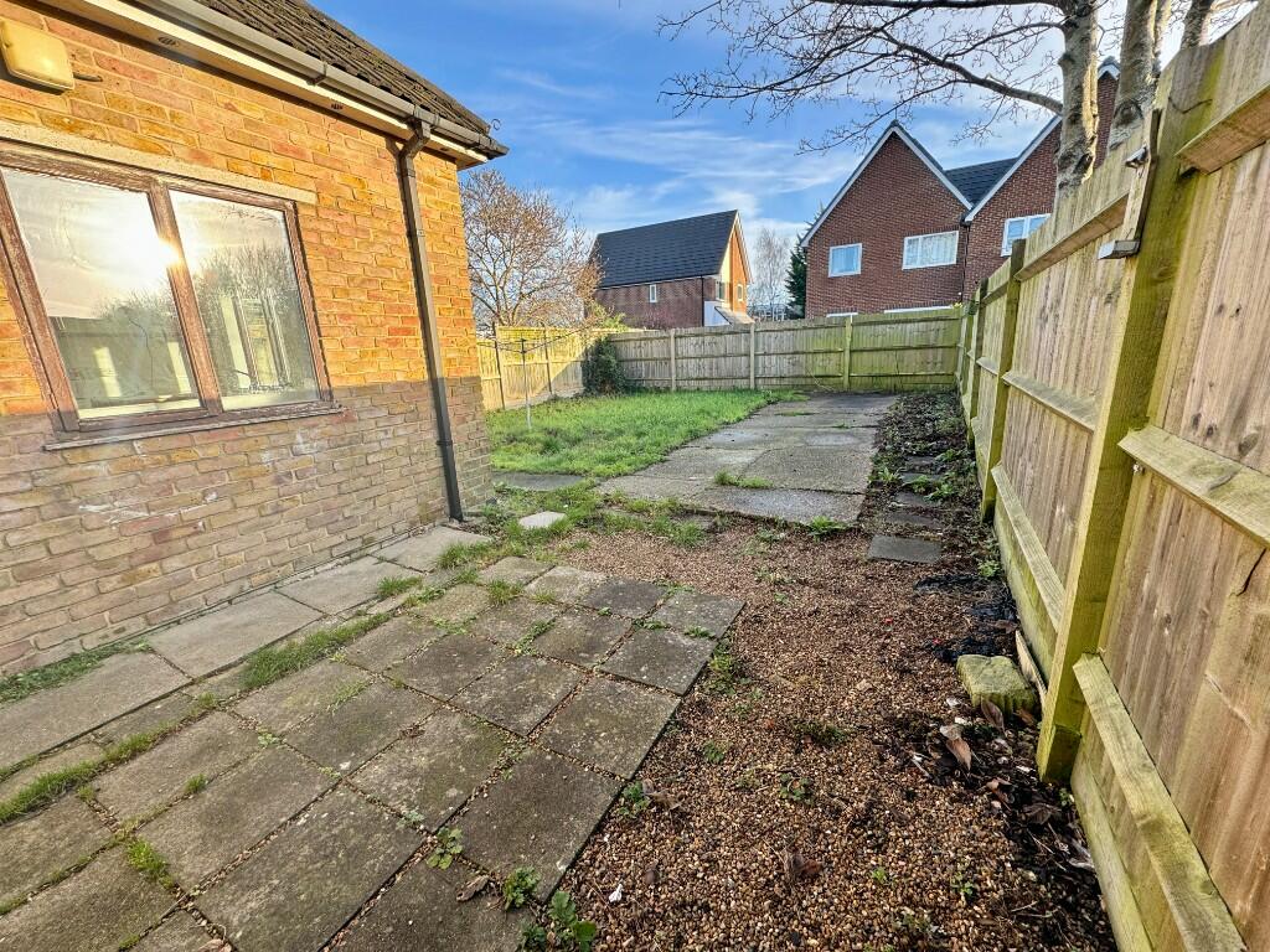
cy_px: 476
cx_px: 635
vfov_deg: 85.7
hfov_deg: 102.1
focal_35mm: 14
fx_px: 514
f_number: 2.2
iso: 40
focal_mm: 2.22
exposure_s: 1/132
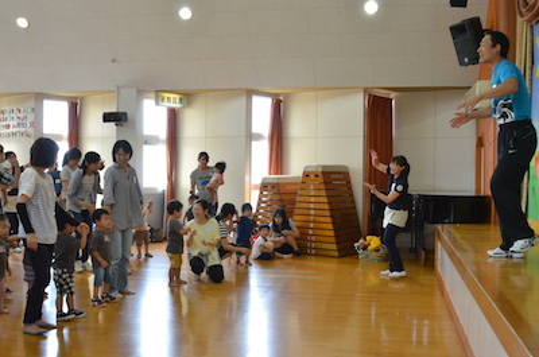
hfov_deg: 46.5
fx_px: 628
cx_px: 270
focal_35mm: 42
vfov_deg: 31.8
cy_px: 178
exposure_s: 1/160
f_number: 6.3
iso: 2500
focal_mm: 28
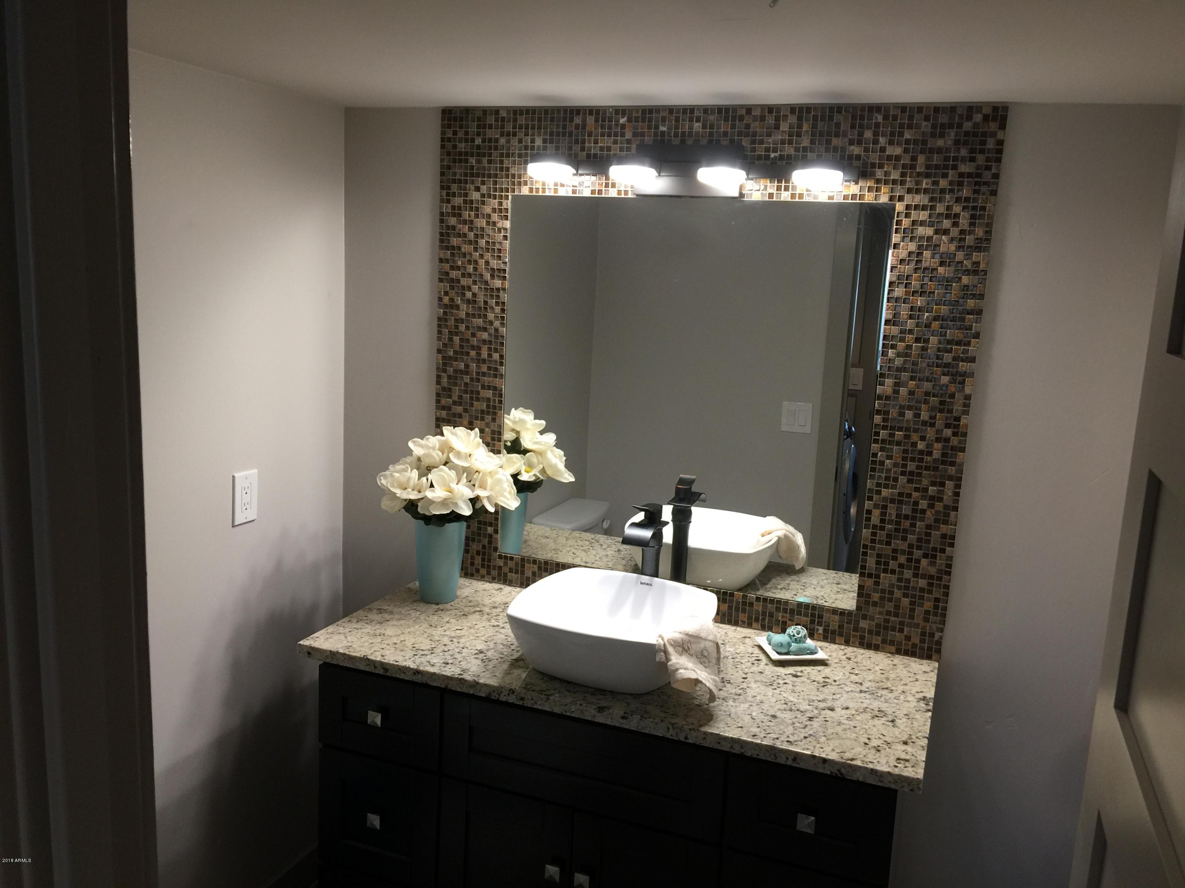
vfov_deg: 48.2
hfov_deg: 61.7
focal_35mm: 29
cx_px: 592
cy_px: 444
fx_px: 993
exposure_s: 1/30
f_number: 2.2
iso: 50
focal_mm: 4.15
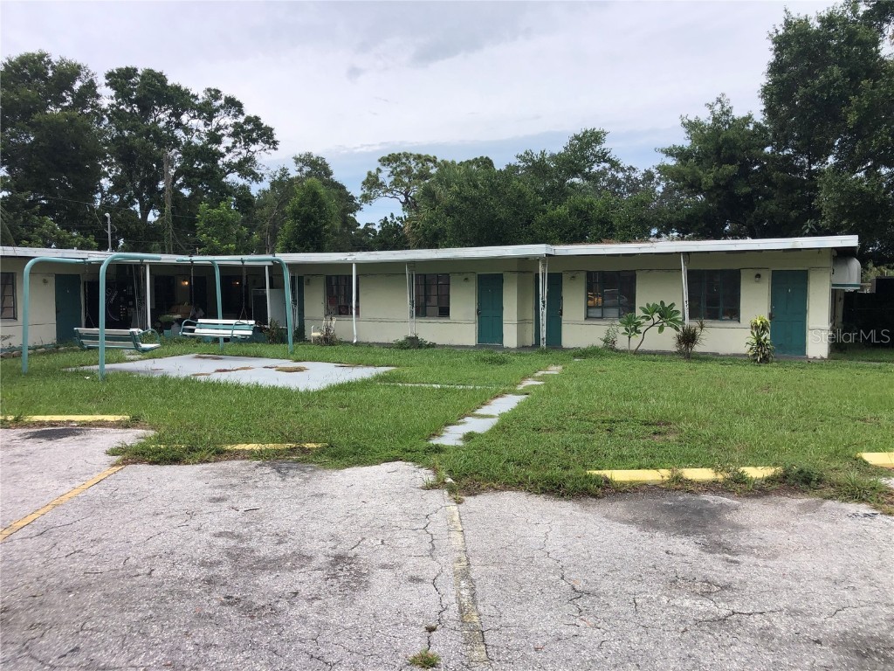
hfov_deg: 63.4
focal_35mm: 28
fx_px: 723
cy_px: 336
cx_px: 447
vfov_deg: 49.7
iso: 20
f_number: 1.8
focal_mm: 3.99
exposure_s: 1/2404
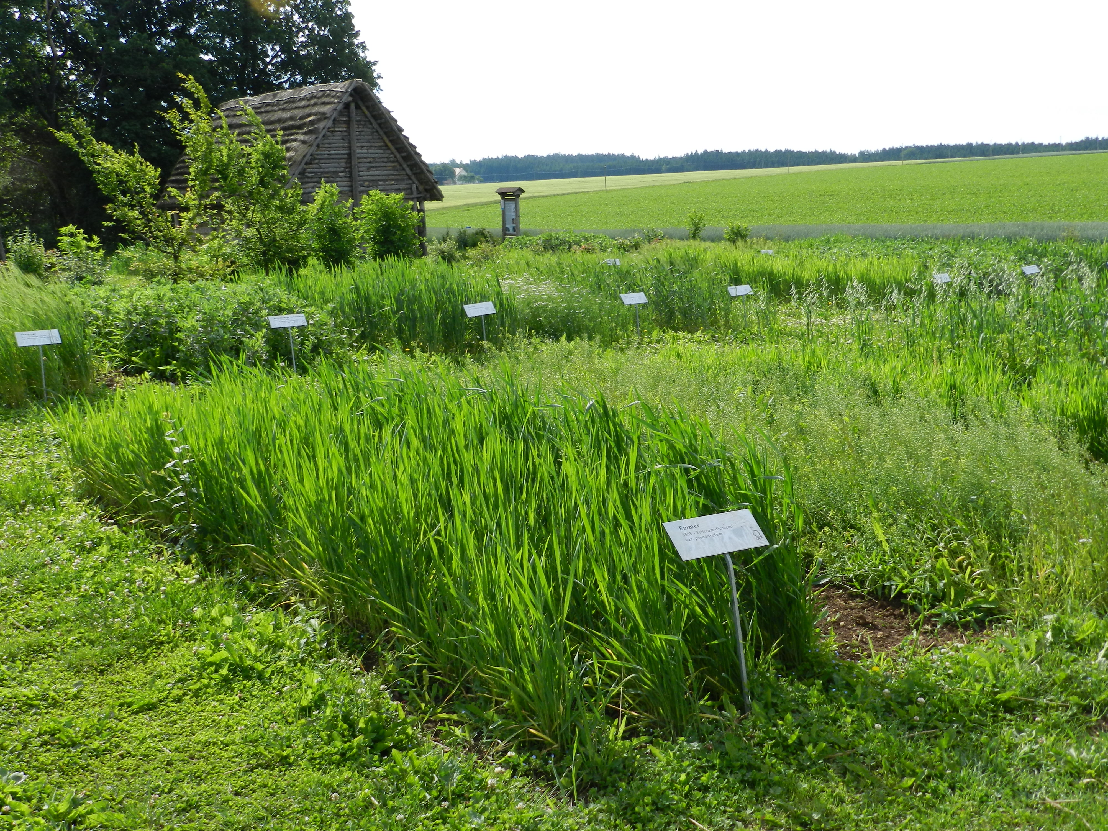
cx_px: 554
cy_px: 416
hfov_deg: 49.0
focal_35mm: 38
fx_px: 1216
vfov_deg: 37.7
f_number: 4
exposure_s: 1/800
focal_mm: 6.7
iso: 160
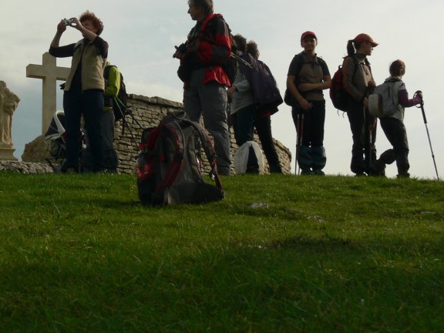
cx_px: 85
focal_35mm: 64
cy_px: 86
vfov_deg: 22.7
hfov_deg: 29.5
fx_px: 821
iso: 80
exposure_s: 1/400
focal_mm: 7.7
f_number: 5.6
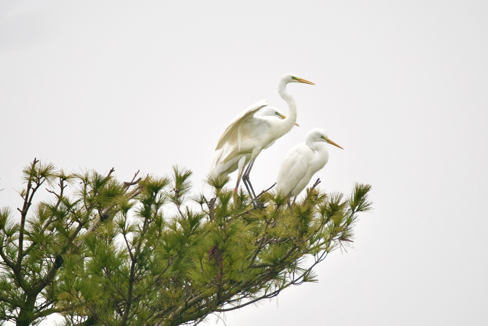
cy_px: 163
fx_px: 16265
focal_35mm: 1200
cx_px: 244
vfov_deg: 1.1
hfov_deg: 1.7
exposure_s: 1/160
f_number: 6.3
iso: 400
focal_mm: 600
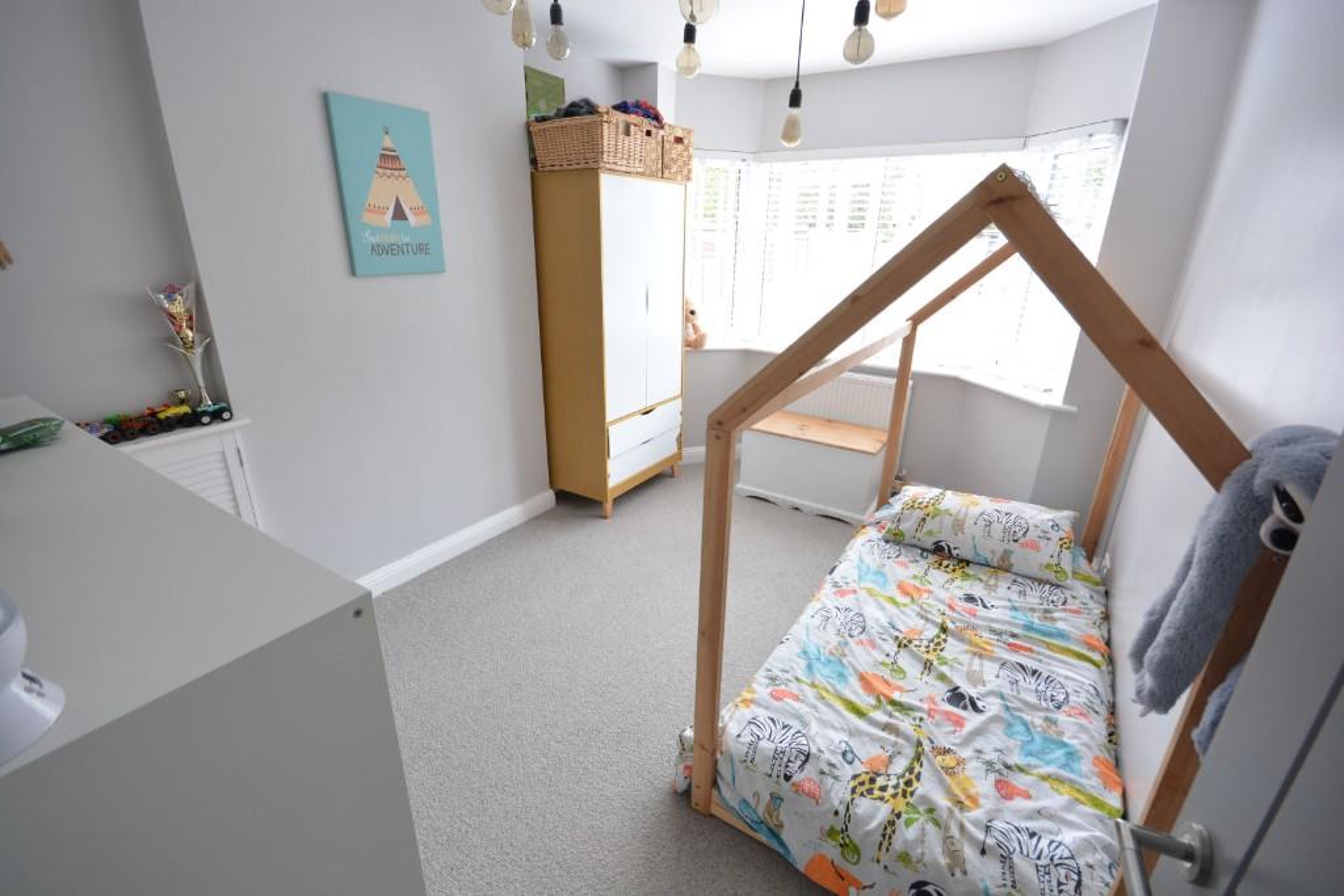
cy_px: 448
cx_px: 672
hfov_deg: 100.4
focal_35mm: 15
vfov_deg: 77.3
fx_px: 560
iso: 400
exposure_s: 1/15
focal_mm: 10
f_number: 8
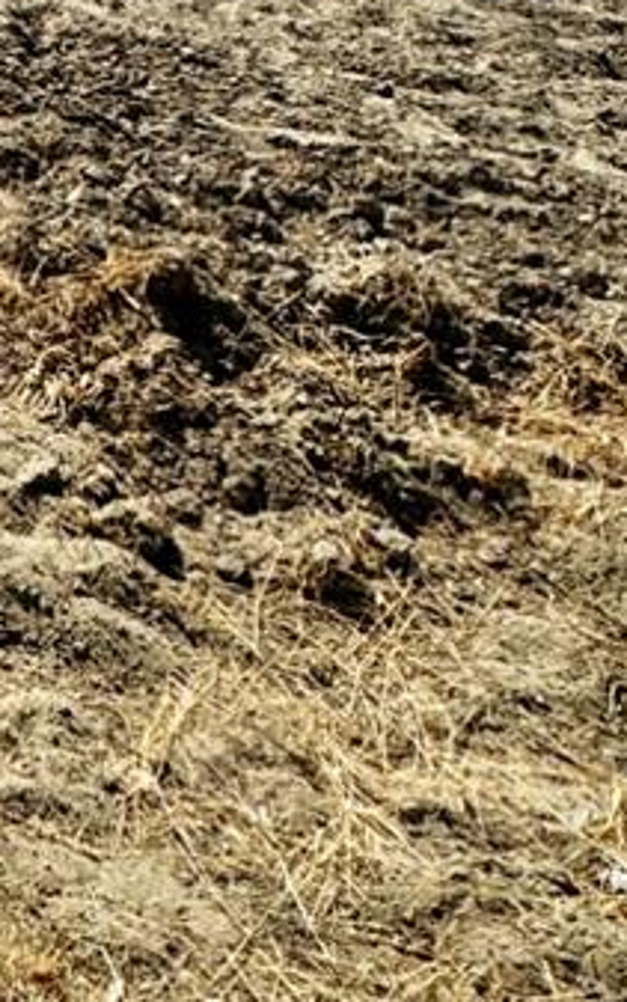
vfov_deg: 27.4
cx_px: -489
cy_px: -193
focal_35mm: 66
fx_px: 1802
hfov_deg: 16.6
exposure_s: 1/3717
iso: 50
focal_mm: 2.22
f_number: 2.2
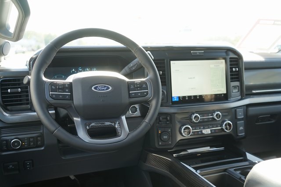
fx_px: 289
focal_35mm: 37
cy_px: 94
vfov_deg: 36.0
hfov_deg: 51.9
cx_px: 140
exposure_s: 1/60
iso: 100
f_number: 4
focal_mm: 37
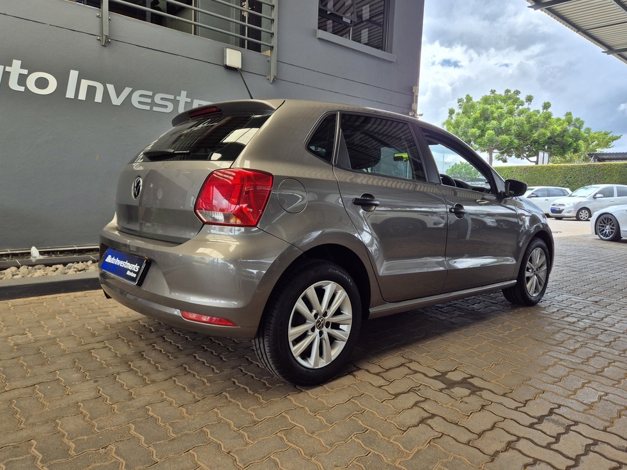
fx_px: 435
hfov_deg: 71.6
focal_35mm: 24
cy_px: 226
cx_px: 316
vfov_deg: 56.8
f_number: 1.8
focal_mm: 5.4
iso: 25
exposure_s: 1/483
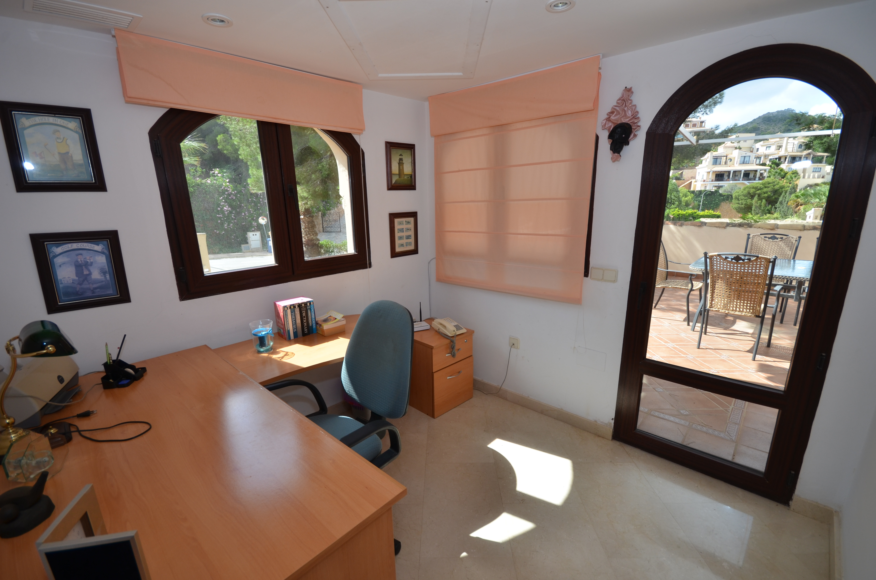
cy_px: 290
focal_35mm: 15
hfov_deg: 100.5
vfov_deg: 77.1
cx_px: 438
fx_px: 364
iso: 200
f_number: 6.7
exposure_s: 1/180
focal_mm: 10
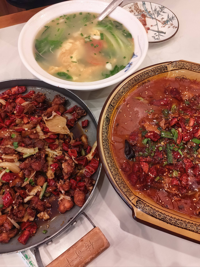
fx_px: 208
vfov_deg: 65.3
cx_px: 100
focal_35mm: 27
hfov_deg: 51.4
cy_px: 134
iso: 400
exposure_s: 1/100
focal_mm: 5.75
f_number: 2.8
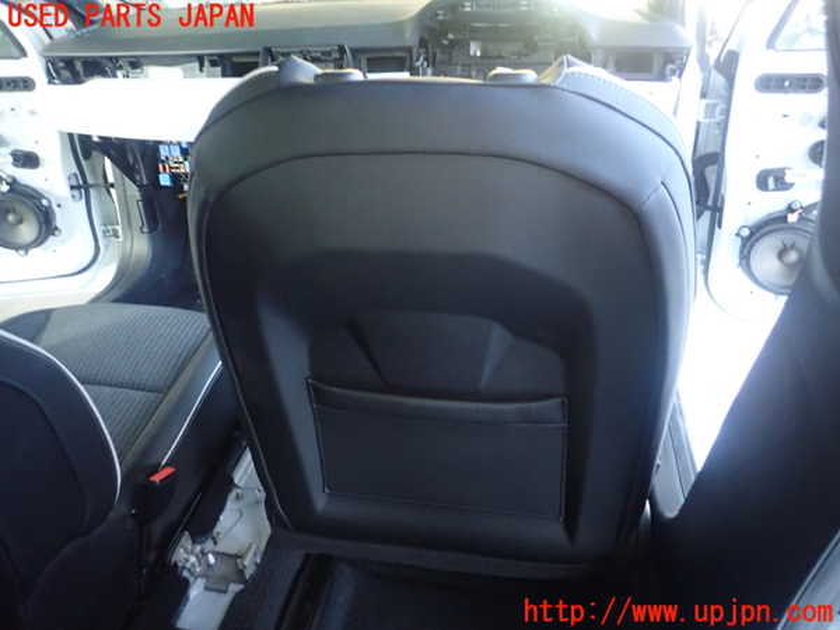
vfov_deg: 54.9
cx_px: 420
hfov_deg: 69.4
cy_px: 315
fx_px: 607
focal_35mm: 25
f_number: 2
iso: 800
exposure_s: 1/20
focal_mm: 4.5
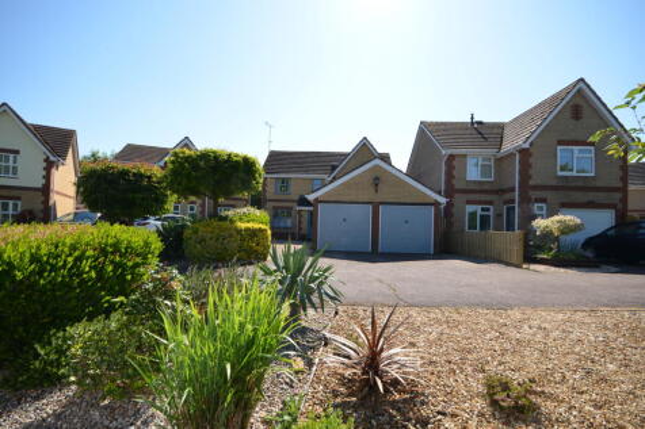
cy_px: 214
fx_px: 269
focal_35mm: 15
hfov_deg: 100.4
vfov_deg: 77.3
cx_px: 322
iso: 100
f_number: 7.1
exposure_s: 1/200
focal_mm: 10
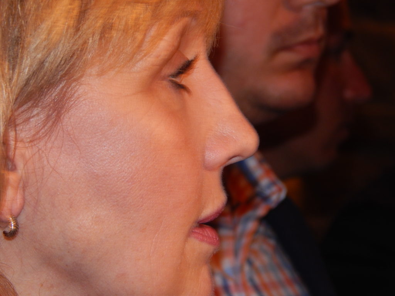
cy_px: 148
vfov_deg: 5.9
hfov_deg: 7.9
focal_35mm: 252
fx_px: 2876
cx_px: 198
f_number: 5.6
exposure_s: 1/30
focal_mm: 44.9
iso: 200
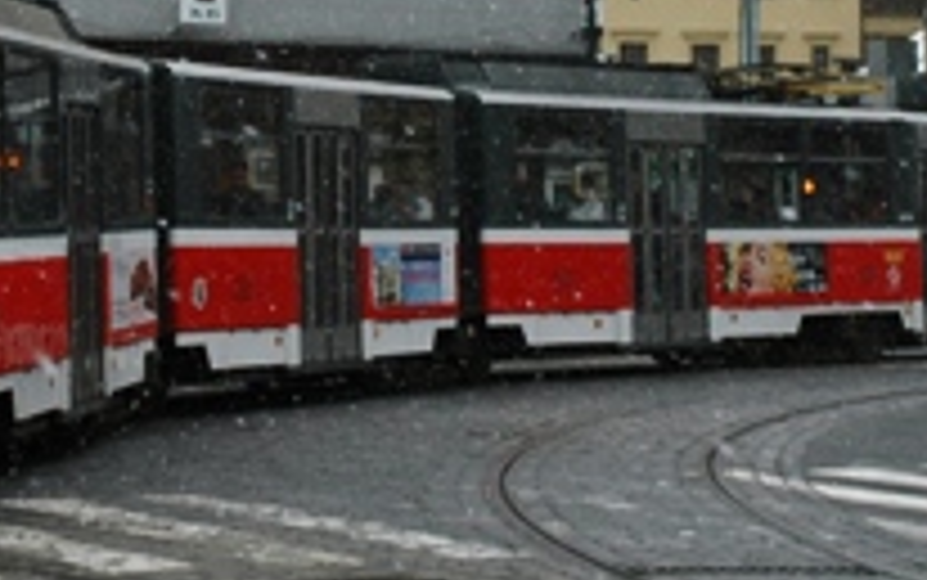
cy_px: 0
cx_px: 356
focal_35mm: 138
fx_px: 3478
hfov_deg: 15.2
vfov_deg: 9.5
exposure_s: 1/250
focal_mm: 29
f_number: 8
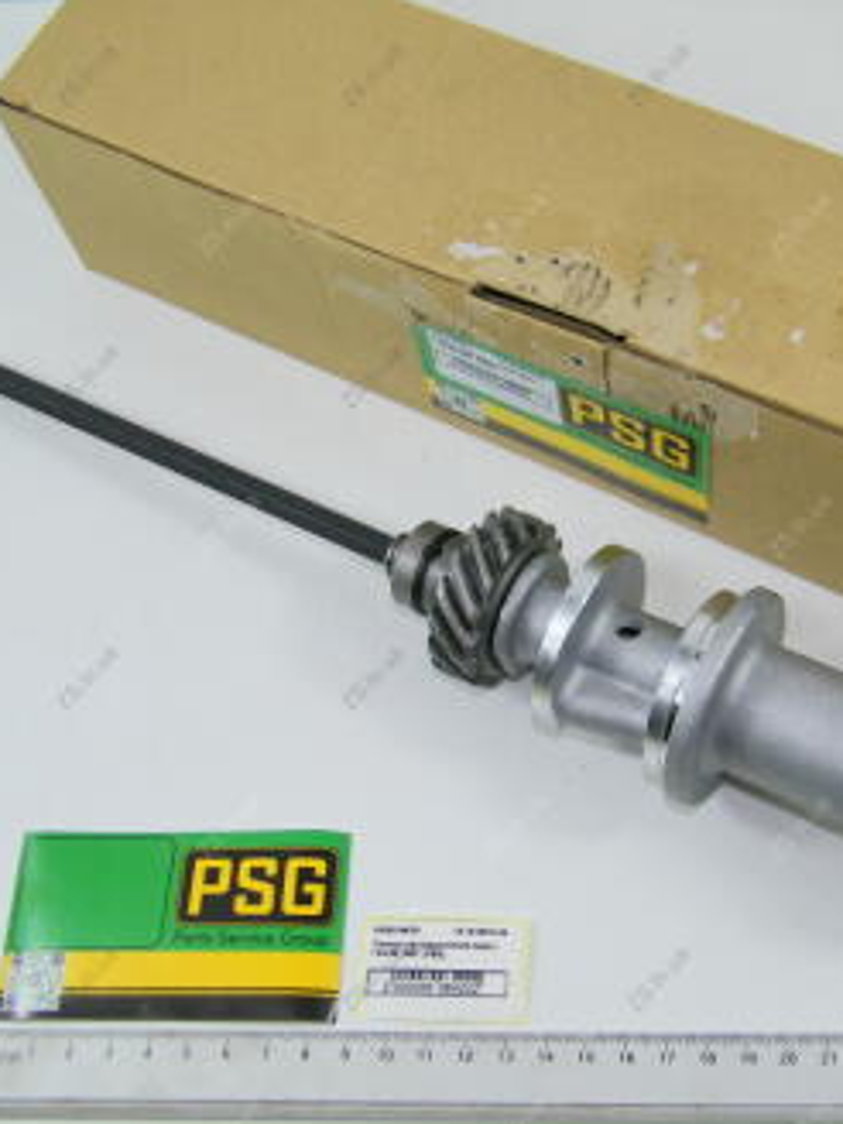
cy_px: 562
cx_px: 627
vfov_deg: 37.5
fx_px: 1656
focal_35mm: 51
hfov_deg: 28.2
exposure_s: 1/160
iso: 80
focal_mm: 6.7
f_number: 3.7
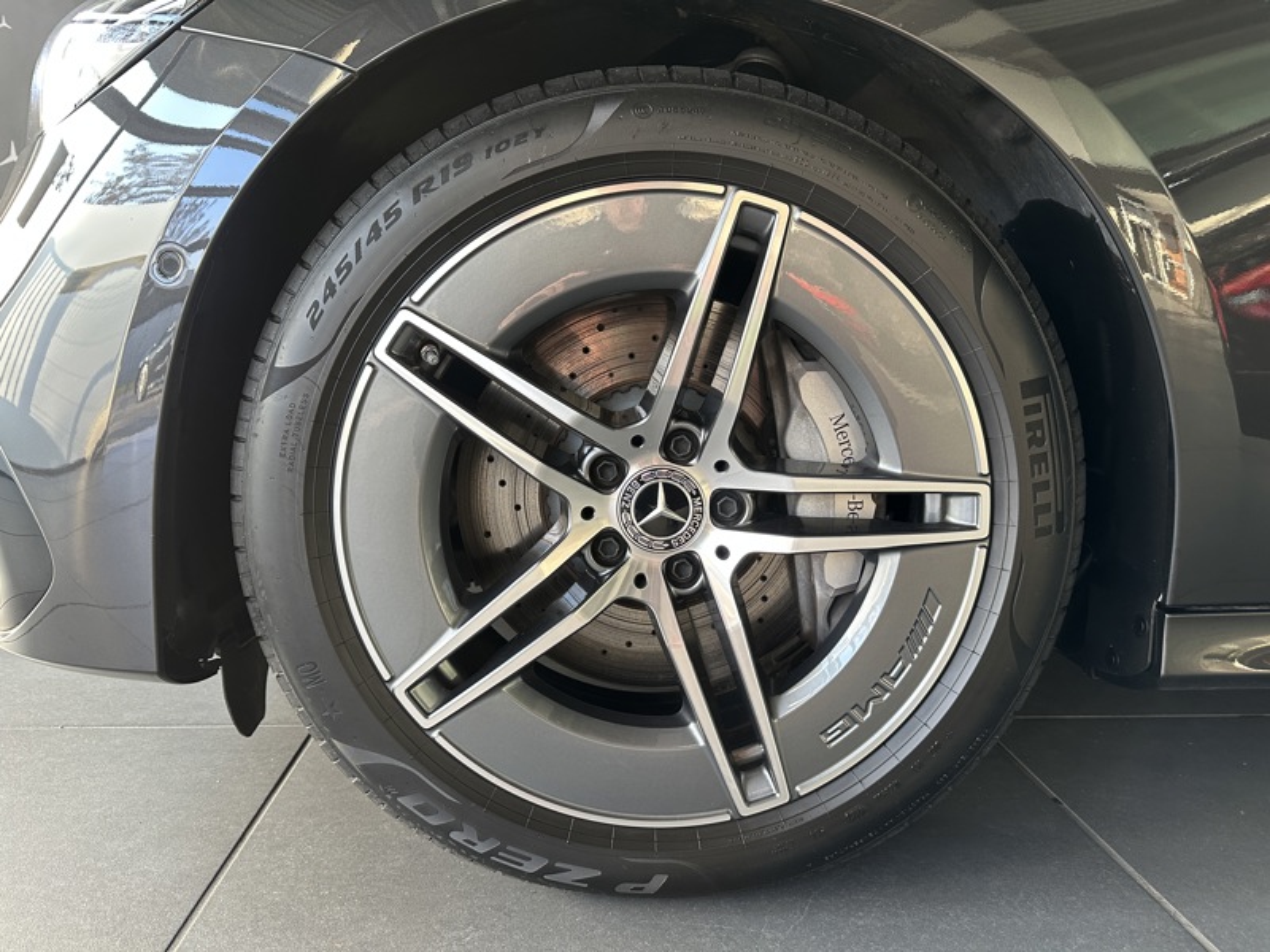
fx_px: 881
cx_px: 635
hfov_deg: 71.6
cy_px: 476
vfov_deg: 56.8
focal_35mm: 24
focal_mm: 6.86
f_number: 1.78
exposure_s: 1/96
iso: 250
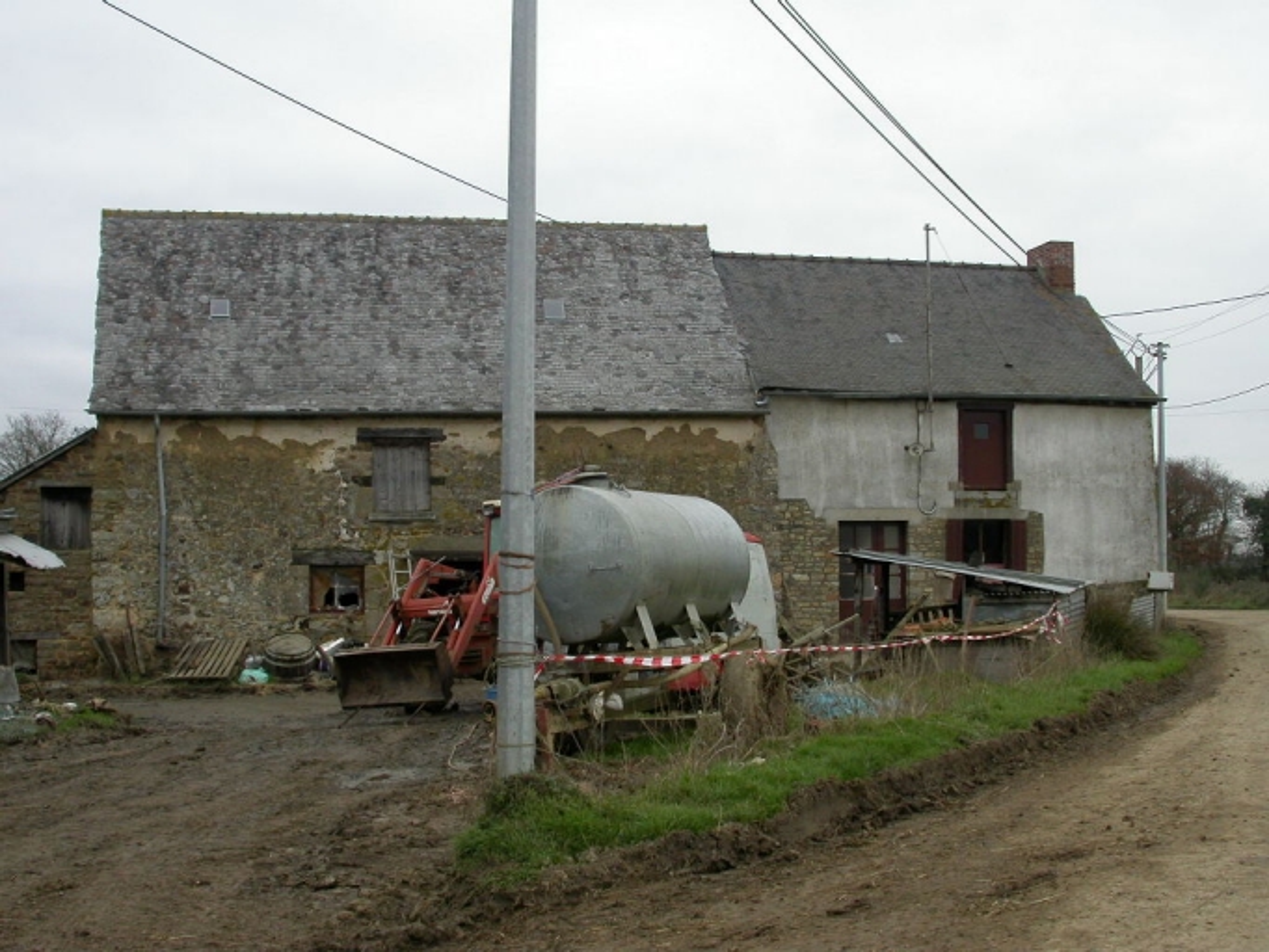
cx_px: 634
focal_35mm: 50
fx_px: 1834
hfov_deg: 38.2
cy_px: 476
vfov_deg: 29.1
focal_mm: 10.4
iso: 100
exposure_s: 1/160
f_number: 4.1
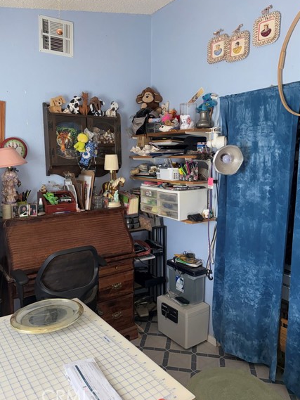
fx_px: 312
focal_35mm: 27
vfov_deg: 65.2
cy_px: 181
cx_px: 135
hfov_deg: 51.3
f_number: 1.78
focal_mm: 6.76
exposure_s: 1/120
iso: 50
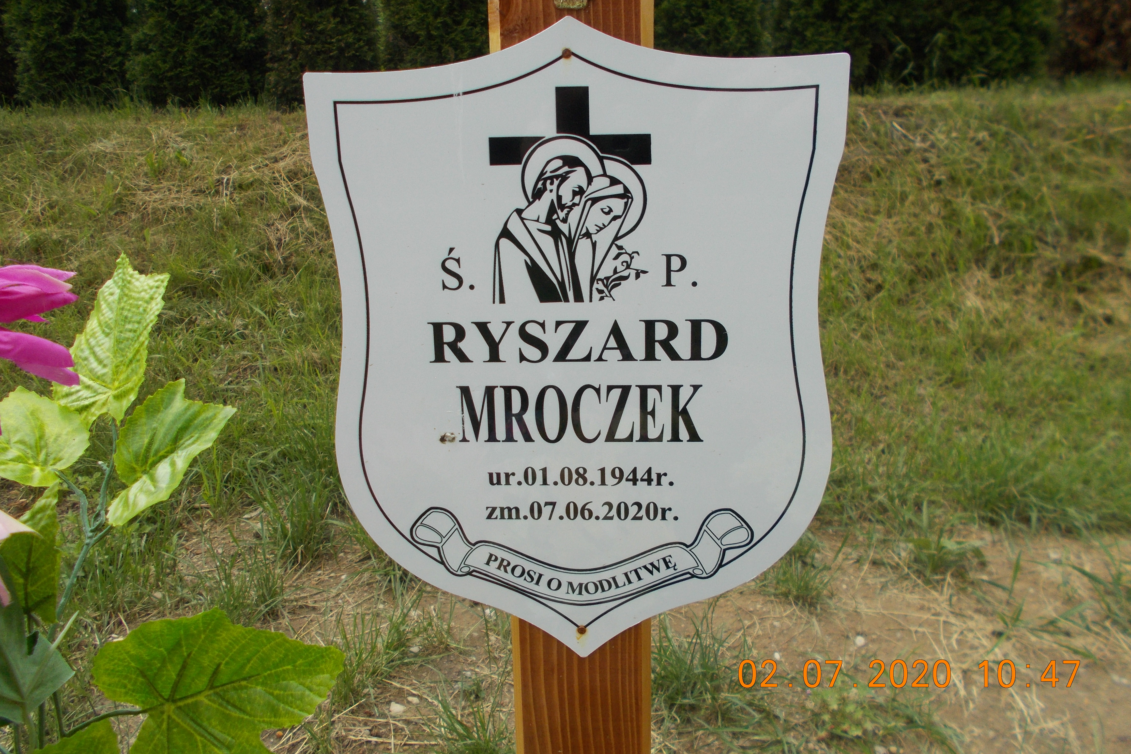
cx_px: 555
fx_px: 880
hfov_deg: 65.5
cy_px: 339
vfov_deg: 46.3
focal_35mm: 28
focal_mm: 4.6
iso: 80
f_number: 3.2
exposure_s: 1/500
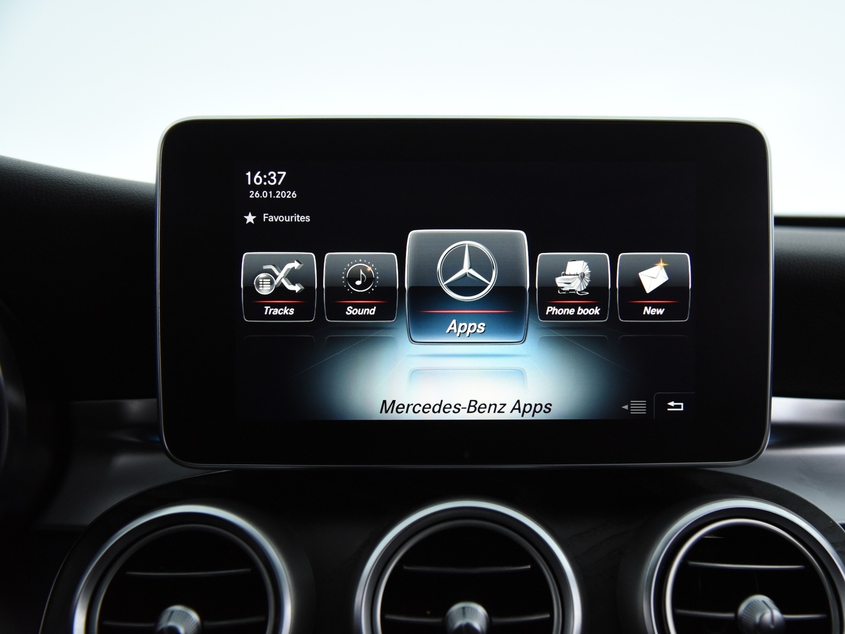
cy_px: 315
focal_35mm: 48
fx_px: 1172
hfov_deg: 39.6
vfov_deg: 30.3
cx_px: 470
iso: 4000
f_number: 4
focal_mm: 44
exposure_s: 1/80
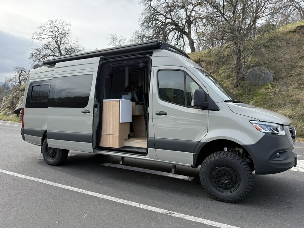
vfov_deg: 56.8
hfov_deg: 71.6
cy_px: 114
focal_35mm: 24
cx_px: 152
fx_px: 211
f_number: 1.78
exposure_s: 1/1727
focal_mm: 6.76
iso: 100
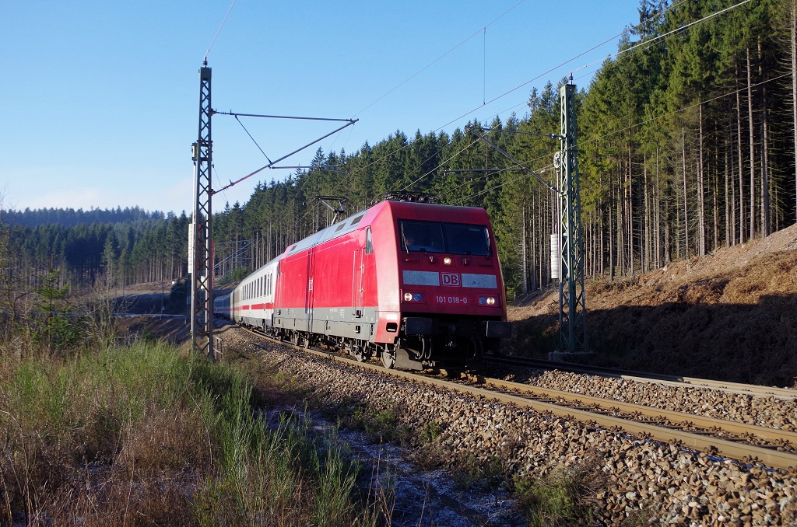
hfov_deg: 49.6
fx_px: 862
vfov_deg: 34.1
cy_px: 264
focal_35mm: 39
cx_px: 398
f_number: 5.6
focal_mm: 26.25
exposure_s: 1/1000
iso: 800
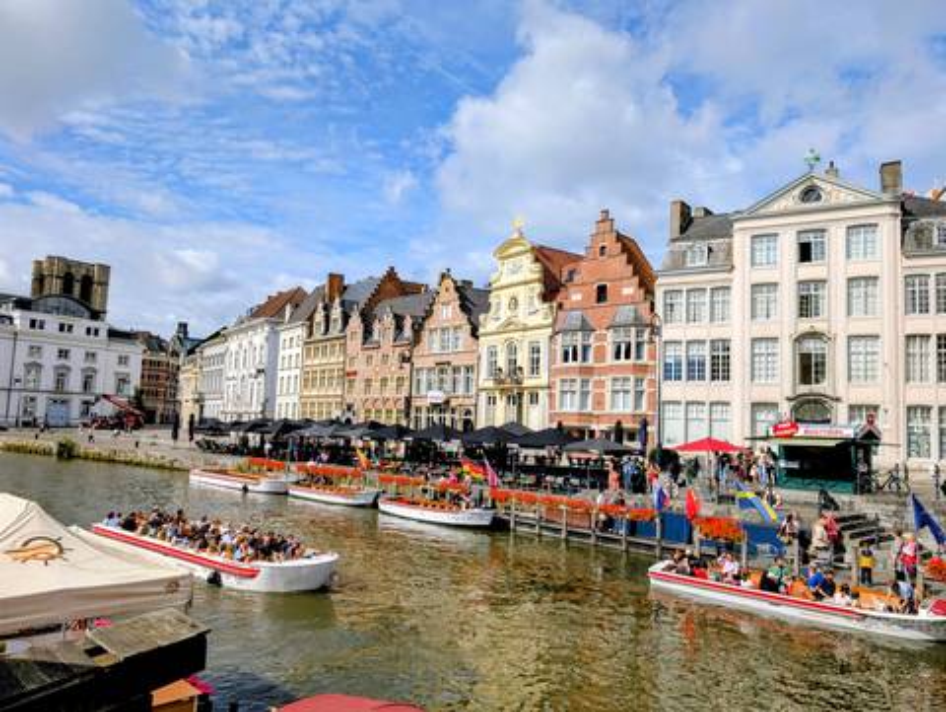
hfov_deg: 71.5
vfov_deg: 56.9
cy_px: 356
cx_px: 473
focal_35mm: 24
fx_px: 657
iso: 19
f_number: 1.68
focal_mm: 6.9
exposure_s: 1/1527
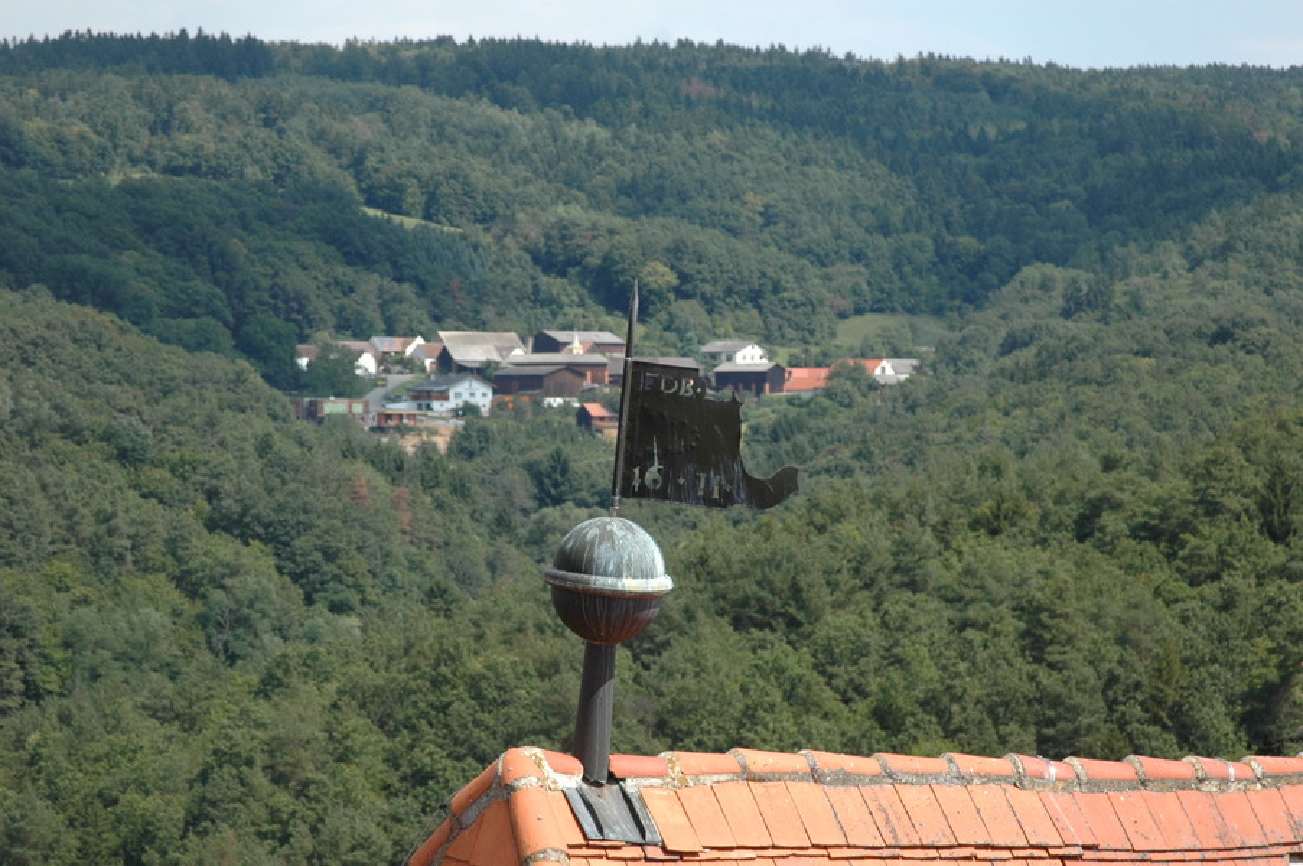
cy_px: 433
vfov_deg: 9.9
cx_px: 652
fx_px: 4989
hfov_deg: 14.9
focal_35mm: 138
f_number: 6.7
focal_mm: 92
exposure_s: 1/750
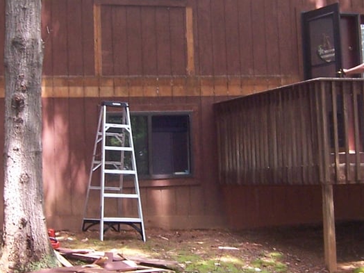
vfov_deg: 17.5
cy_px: 92
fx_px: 883
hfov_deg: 23.3
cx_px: 166
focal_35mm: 84
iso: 140
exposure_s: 1/60
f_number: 2.8
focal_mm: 5.5
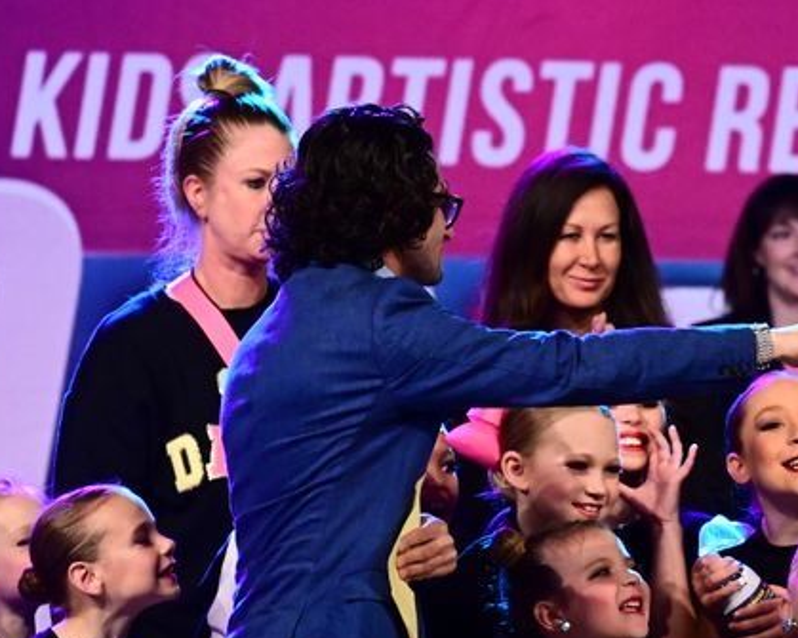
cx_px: 1038
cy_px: 642
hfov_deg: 2.9
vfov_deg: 2.3
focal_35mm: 672
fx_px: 15867
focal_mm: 200
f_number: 4.5
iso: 4000
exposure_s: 1/400
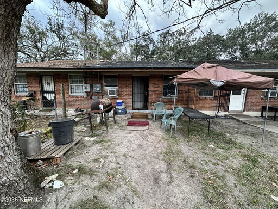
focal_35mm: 14
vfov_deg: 85.7
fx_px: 112
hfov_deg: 102.1
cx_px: 139
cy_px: 104
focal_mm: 2.22
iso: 125
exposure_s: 1/99
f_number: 2.2
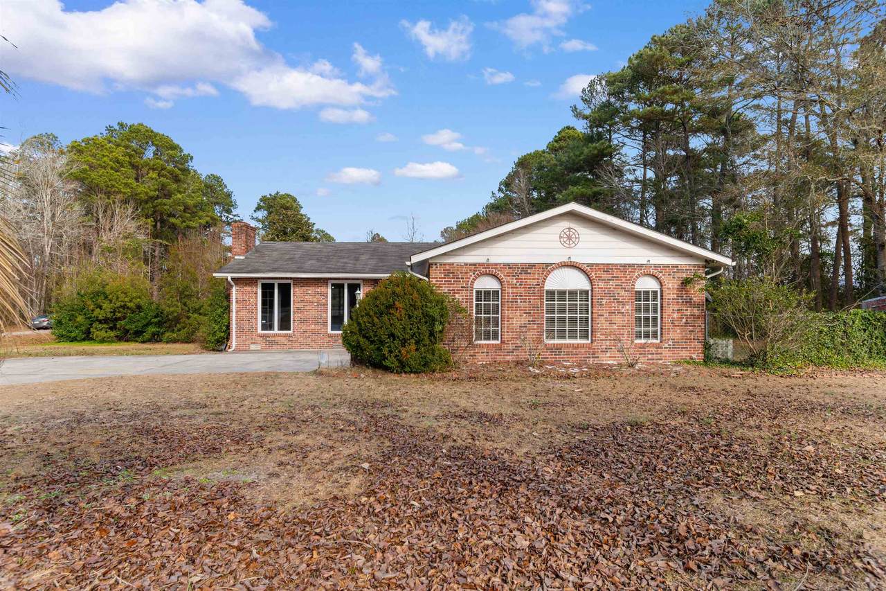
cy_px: 296
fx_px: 468
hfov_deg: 86.9
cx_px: 443
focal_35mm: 19
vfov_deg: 64.5
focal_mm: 13
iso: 100
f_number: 5
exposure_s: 1/100
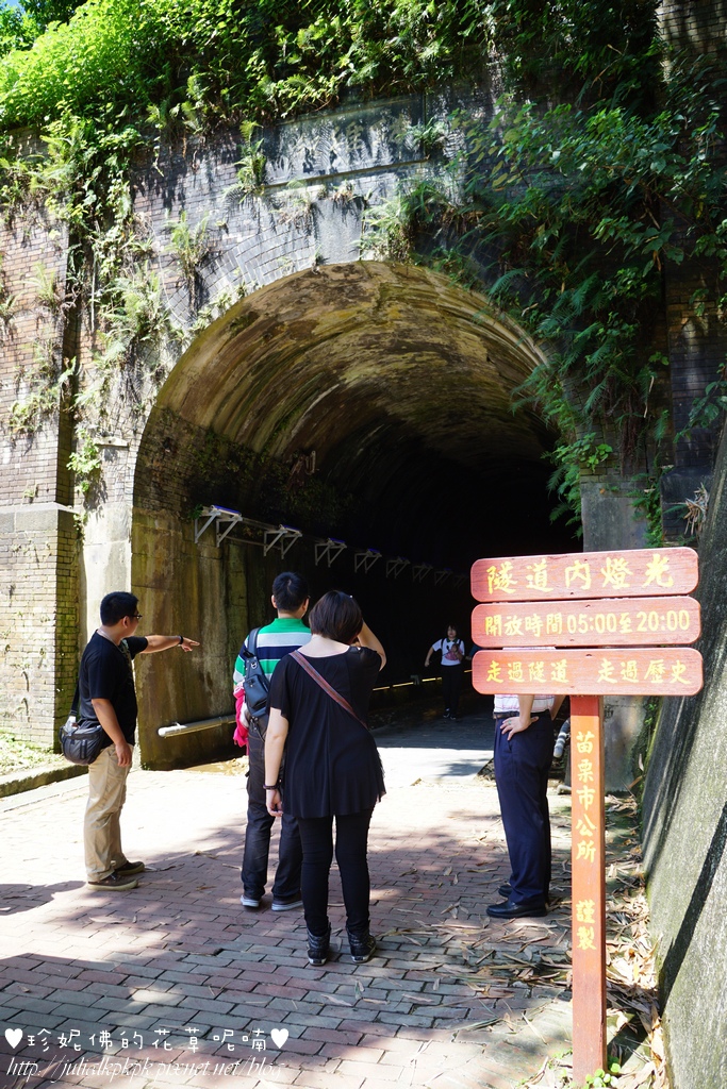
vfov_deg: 67.4
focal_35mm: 27
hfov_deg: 47.9
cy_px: 544
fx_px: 818
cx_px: 364
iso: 100
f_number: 4
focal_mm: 18
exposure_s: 1/125
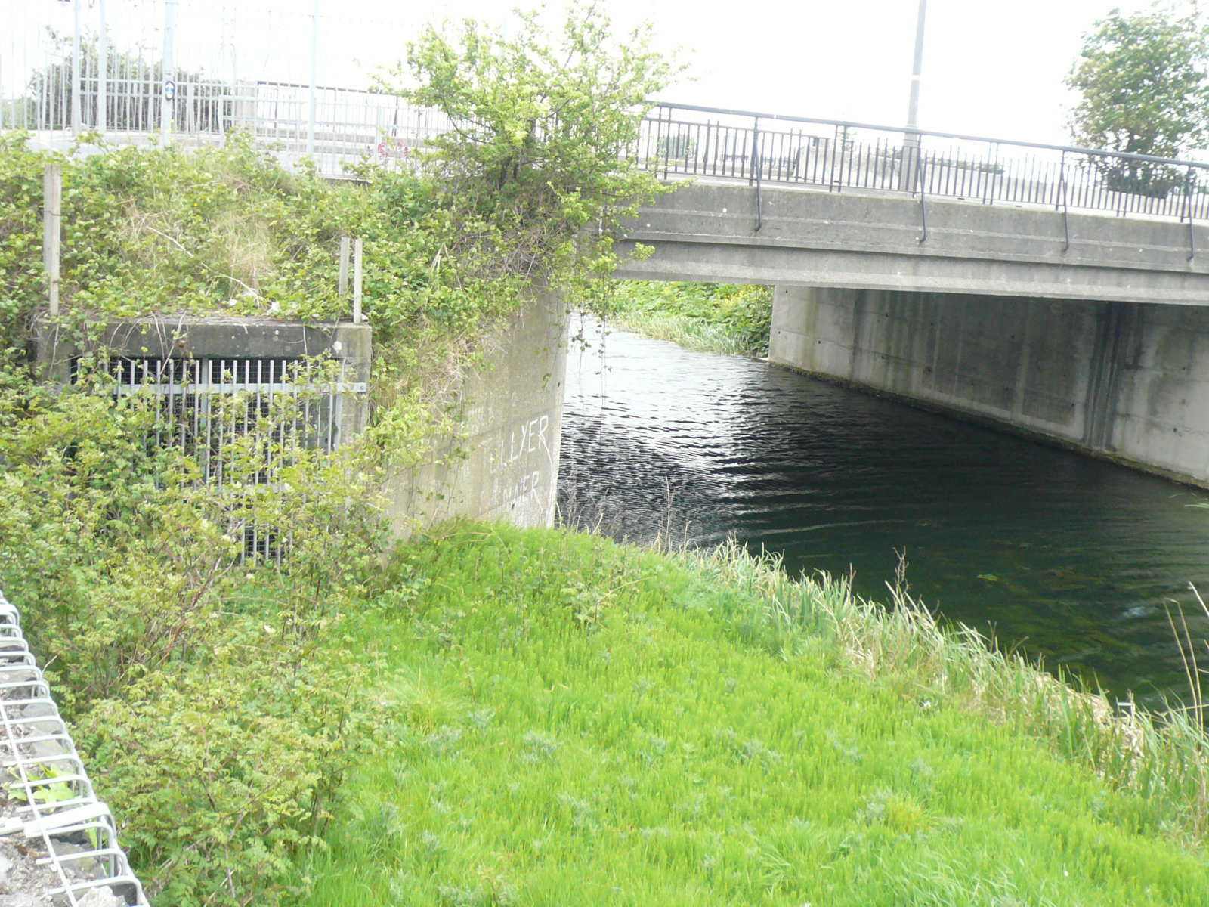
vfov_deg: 36.0
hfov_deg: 46.8
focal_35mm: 40
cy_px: 454
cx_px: 604
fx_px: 1397
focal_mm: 4.6
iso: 100
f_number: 2.8
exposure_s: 1/50
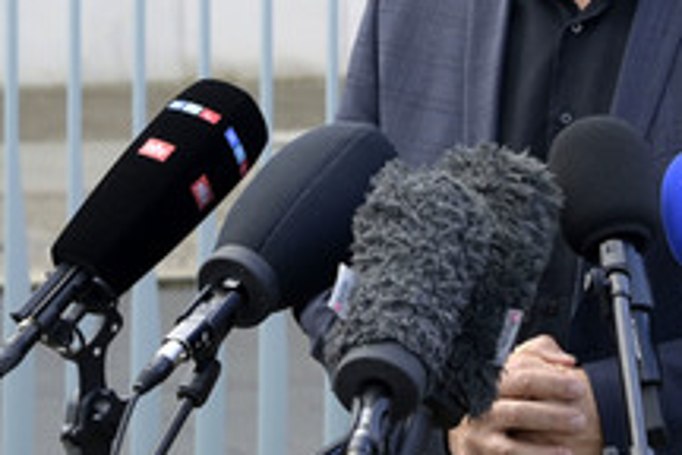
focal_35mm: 192
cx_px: 529
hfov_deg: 10.7
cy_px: 57
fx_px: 3637
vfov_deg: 7.1
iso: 800
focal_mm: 92
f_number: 8
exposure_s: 1/250
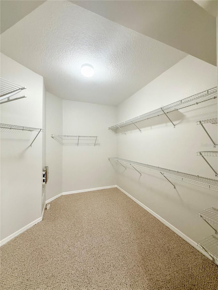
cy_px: 145
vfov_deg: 102.1
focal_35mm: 14
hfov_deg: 85.7
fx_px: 118
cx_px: 109
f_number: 2.2
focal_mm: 2.22
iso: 400
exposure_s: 1/120
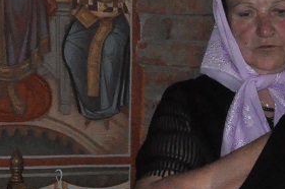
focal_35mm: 186
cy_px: 201
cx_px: 478
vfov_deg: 7.3
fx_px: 1472
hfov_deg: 10.5
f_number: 22
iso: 3200
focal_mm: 29
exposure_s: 1/200
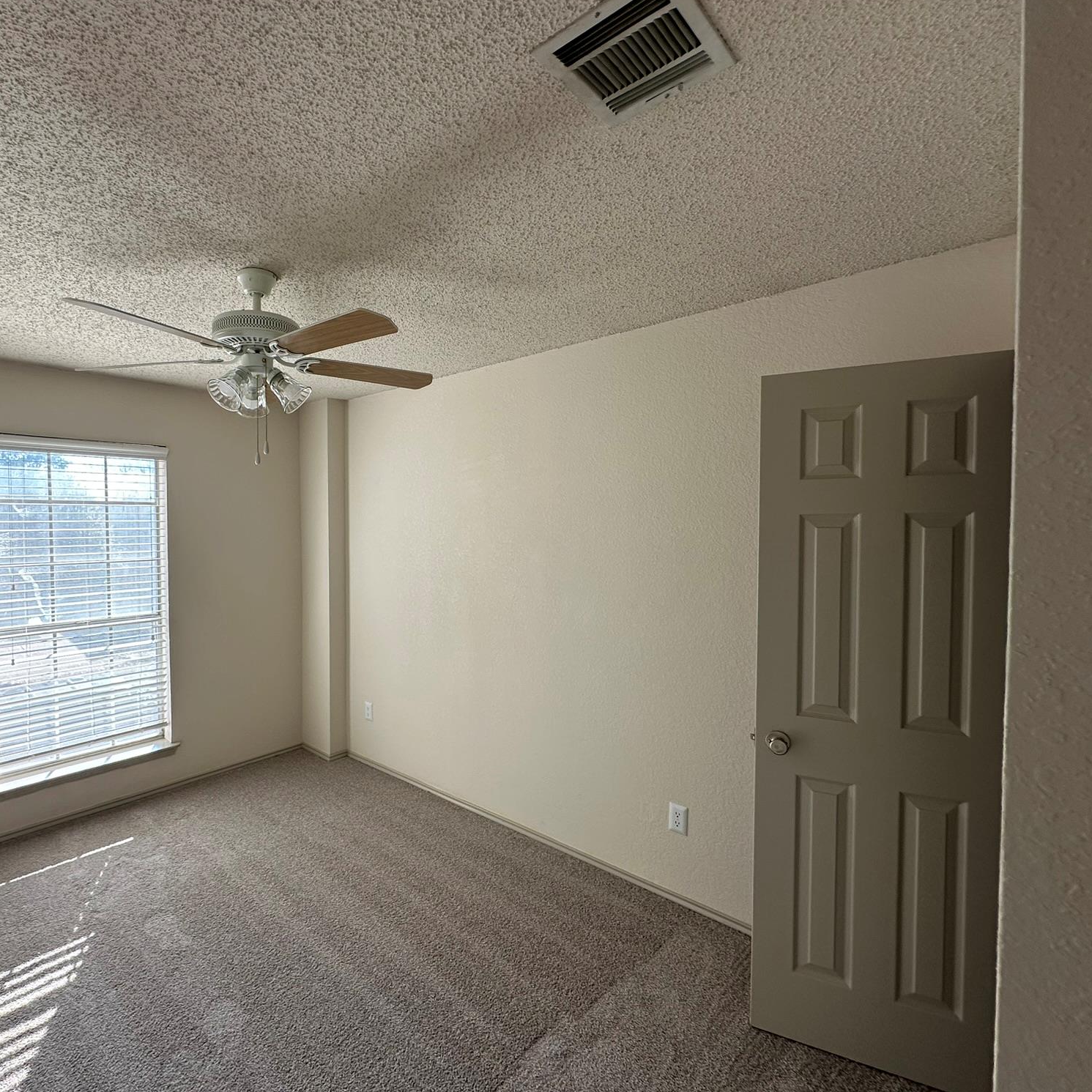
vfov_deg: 84.0
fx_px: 607
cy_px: 543
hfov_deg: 82.4
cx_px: 409
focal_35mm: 17
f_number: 2.2
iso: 40
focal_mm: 2.22
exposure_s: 1/110
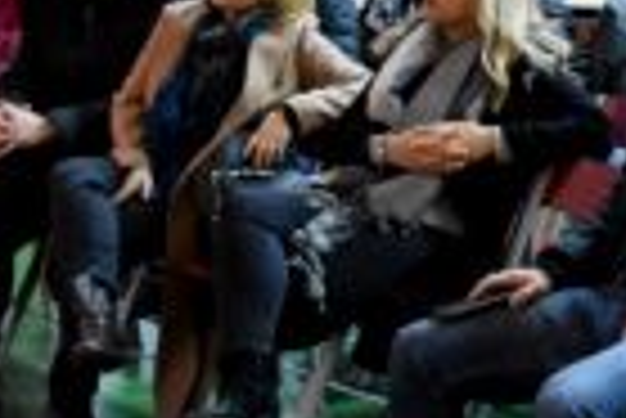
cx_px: 716
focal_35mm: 124
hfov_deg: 16.0
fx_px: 2158
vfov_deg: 11.1
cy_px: 137
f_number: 3.5
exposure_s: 1/50
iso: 8000
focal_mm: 18
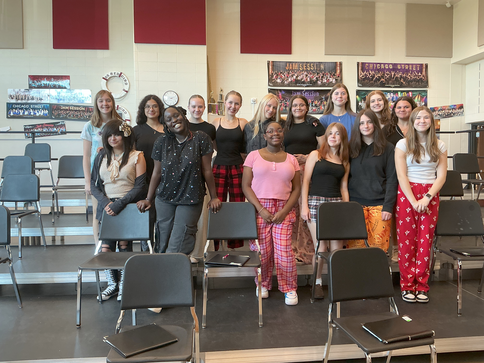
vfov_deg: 48.2
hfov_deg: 61.7
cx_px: 242
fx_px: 405
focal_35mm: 29
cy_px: 182
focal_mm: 3
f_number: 1.8
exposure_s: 1/60
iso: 80
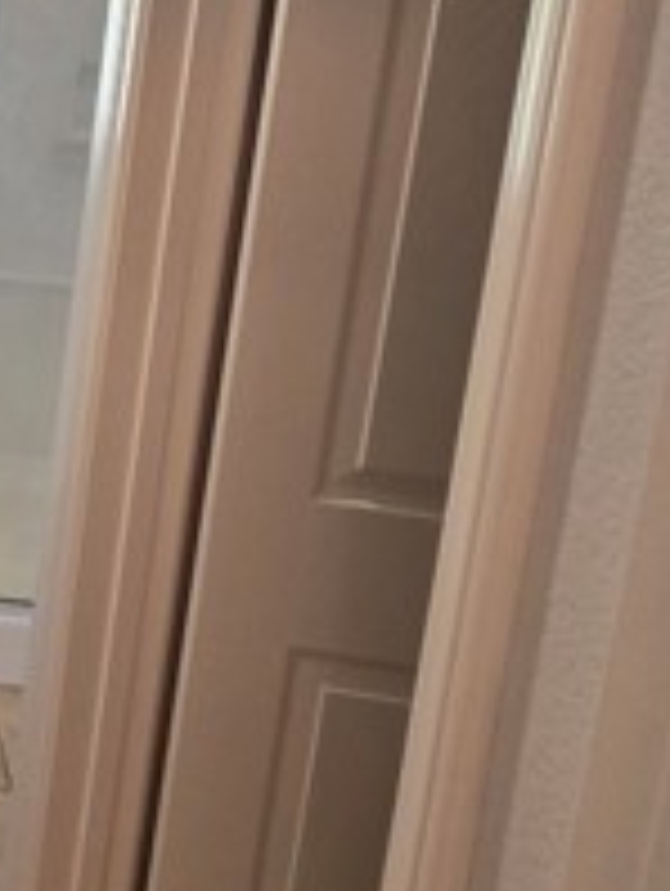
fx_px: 1082
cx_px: -288
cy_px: 158
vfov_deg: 42.4
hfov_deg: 26.6
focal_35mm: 42
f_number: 2.2
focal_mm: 2.2
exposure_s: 1/60
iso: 160
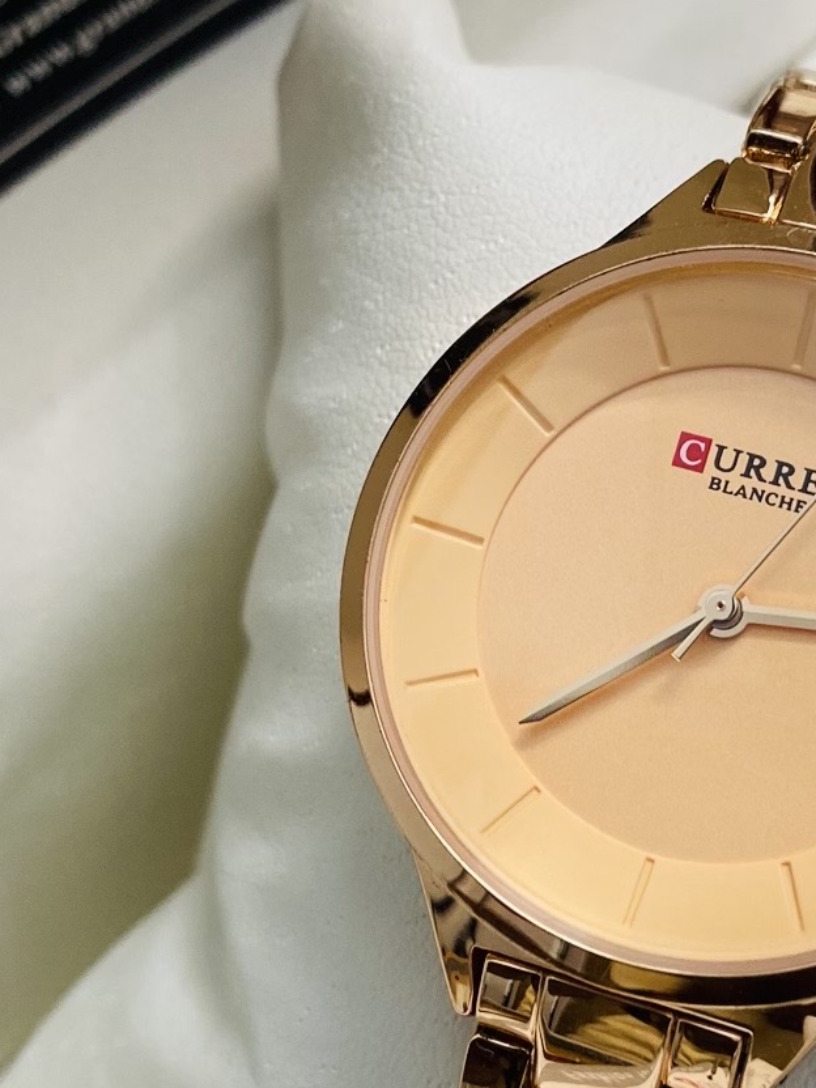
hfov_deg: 23.1
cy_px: 666
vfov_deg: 30.6
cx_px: 615
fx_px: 1980
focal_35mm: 63
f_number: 1.8
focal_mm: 4.25
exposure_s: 1/101
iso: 100
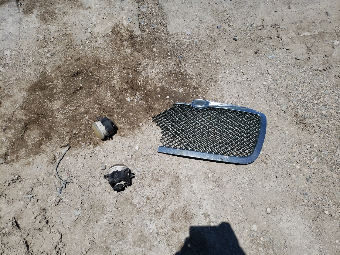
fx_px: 255
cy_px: 128
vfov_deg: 53.1
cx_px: 170
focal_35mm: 26
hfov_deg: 67.3
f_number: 1.5
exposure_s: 1/5000
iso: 50
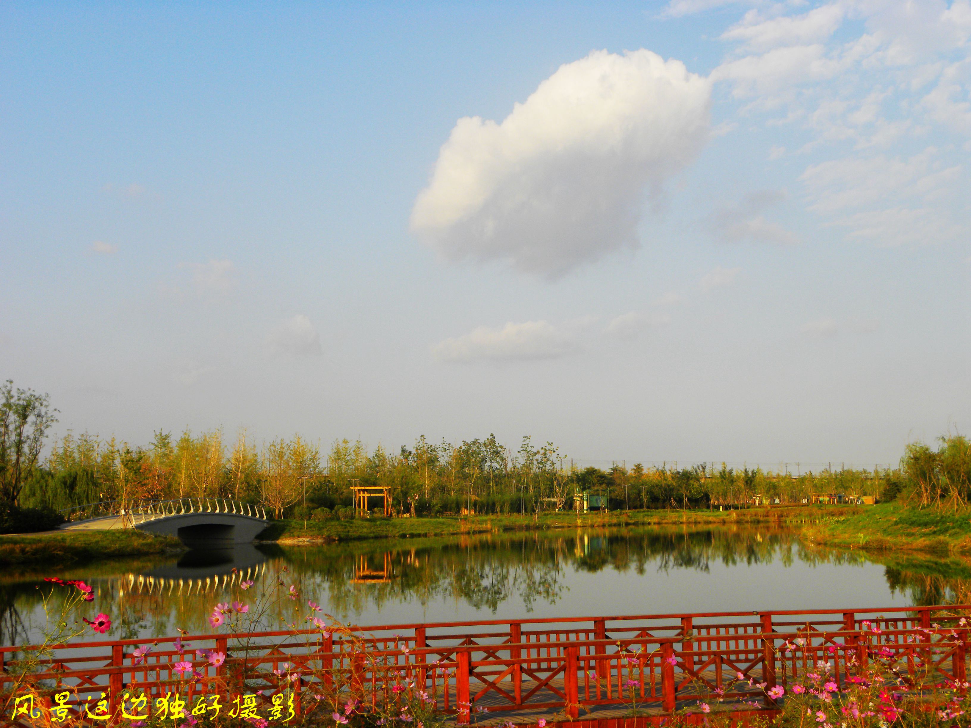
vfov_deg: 28.0
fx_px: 1459
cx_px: 486
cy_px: 364
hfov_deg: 36.8
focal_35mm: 52
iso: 64
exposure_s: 1/398
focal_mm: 9.2
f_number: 5
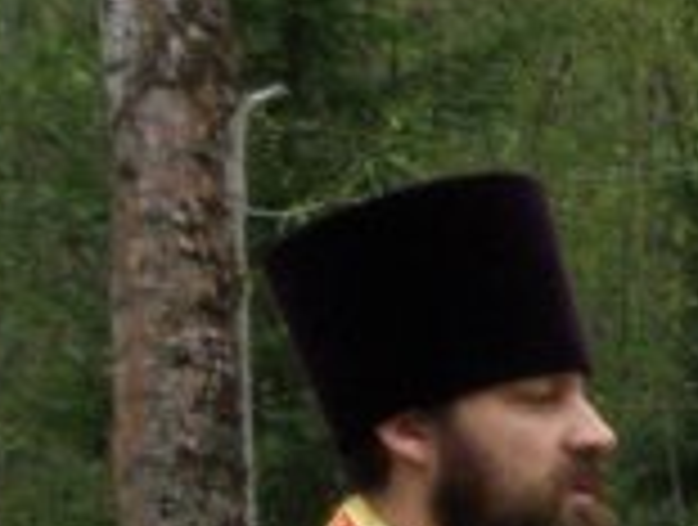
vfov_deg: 5.6
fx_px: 5194
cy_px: 1205
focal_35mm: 257
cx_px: 2017
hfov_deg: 7.0
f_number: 3.3
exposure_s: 1/500
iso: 200
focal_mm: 6.97
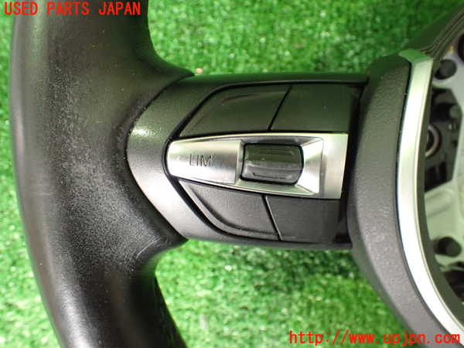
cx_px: 232
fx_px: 402
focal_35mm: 30
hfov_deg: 60.0
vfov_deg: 46.8
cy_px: 174
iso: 1000
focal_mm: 5.4
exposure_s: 1/30
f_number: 2.3
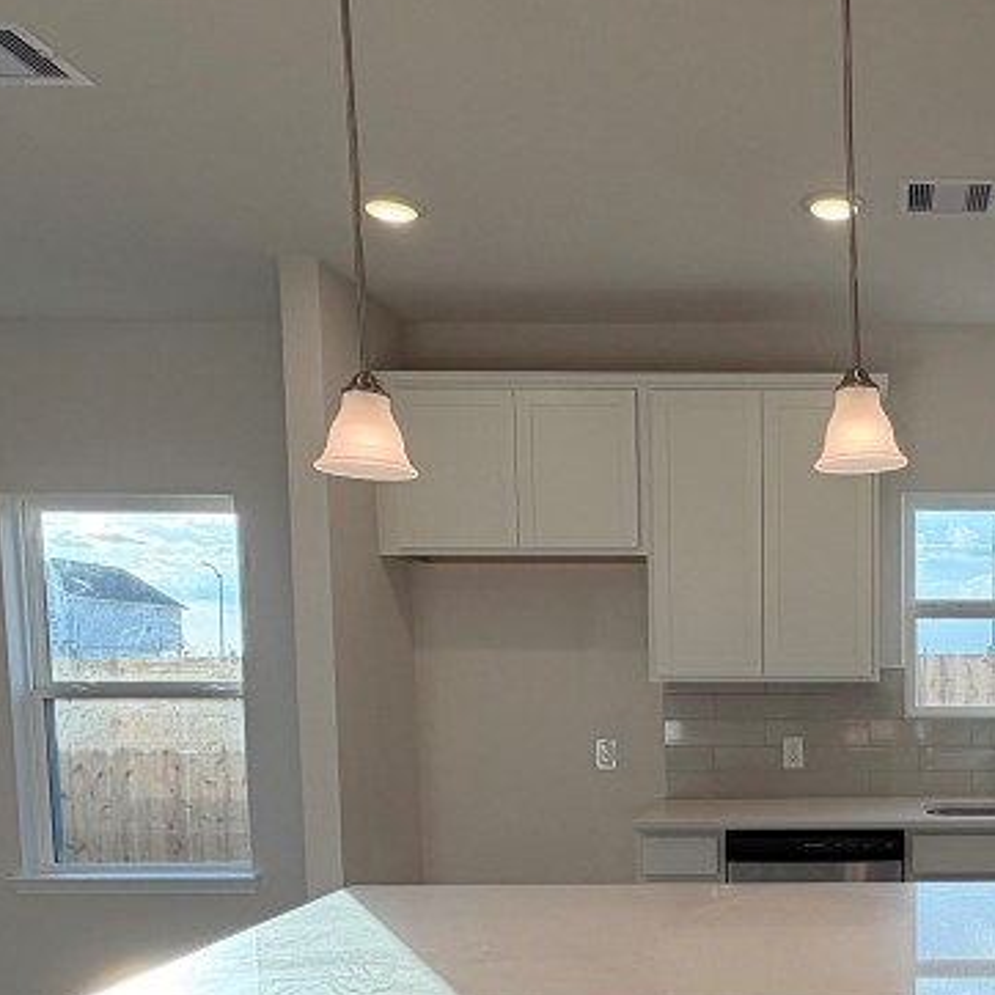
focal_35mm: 35
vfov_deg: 45.6
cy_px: 748
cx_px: 896
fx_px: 1138
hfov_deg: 43.2
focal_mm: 2.22
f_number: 2.2
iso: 64
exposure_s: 1/134
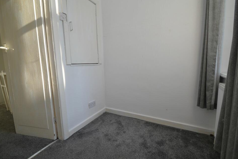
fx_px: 106
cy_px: 78
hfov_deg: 96.7
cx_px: 125
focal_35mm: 16
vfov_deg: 73.7
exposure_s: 1/100
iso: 400
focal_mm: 10
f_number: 5
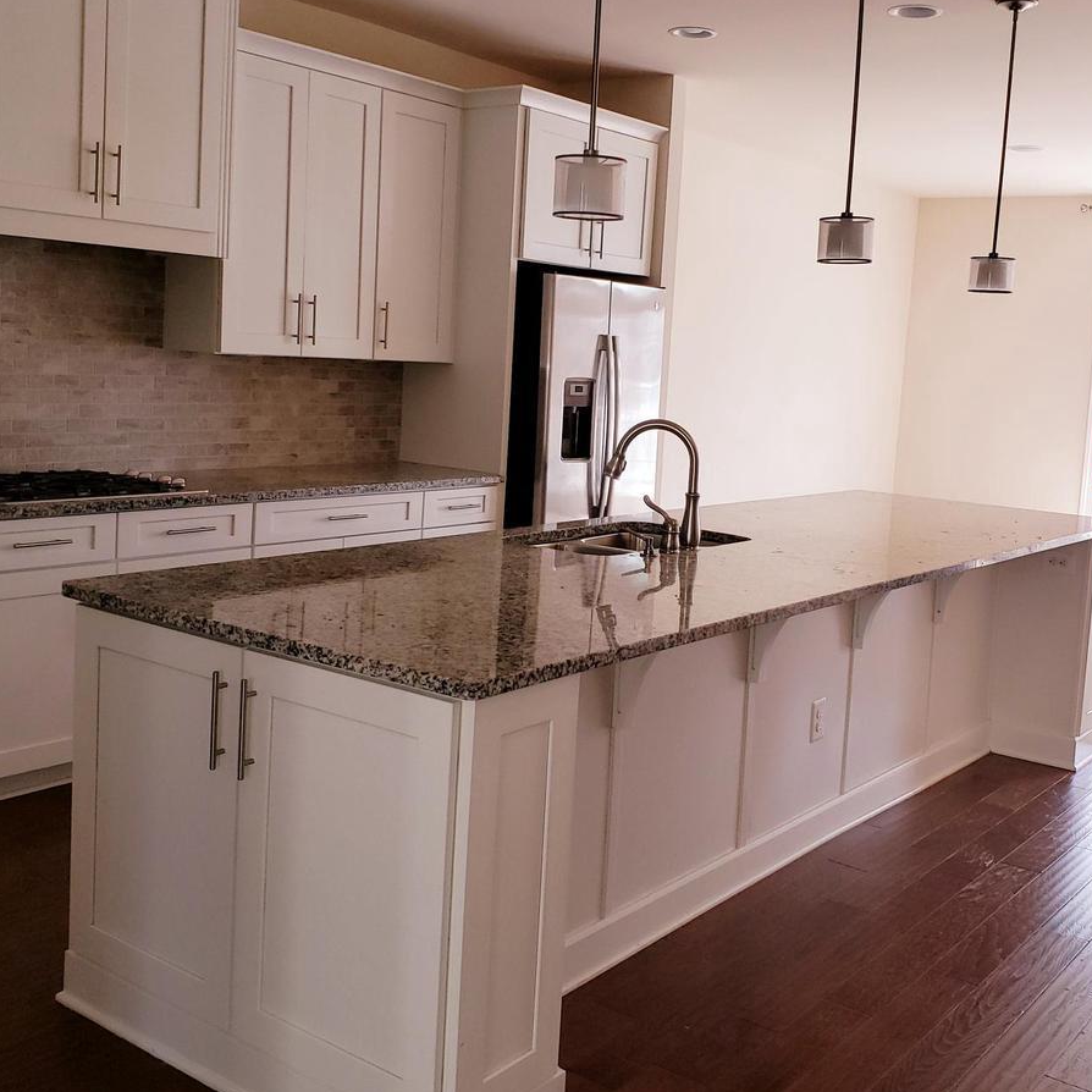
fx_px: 1321
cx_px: 559
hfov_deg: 44.9
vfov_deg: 44.8
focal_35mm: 37
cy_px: 478
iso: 80
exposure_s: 1/120
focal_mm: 4.3
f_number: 2.4
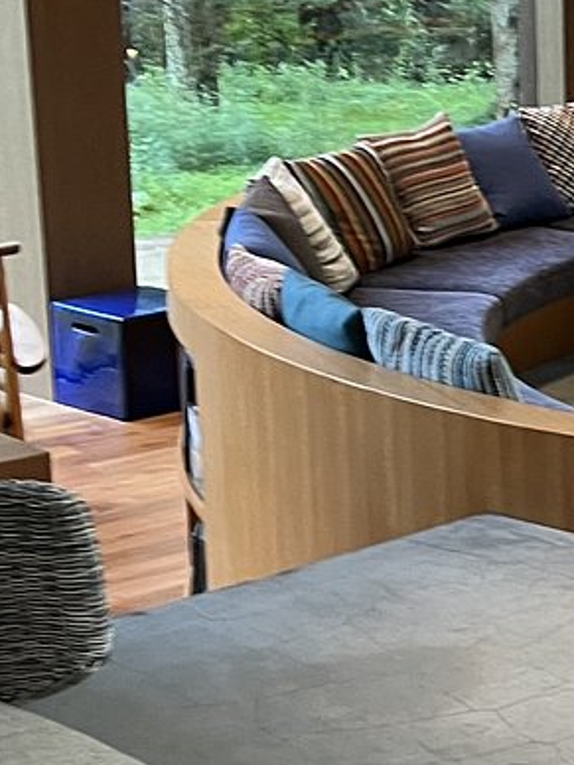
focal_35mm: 103
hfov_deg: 13.1
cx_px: 1002
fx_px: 2277
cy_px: 373
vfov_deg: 19.1
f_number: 1.6
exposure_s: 1/41
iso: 160
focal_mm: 5.1
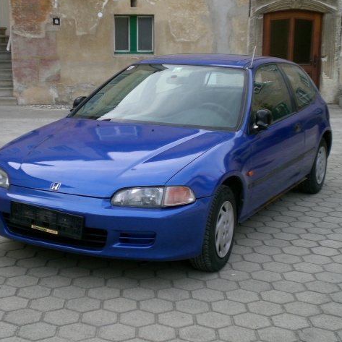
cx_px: 160
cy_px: 169
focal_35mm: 61
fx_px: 682
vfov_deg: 28.2
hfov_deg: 28.2
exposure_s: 1/100
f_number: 3.6
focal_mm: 8.44
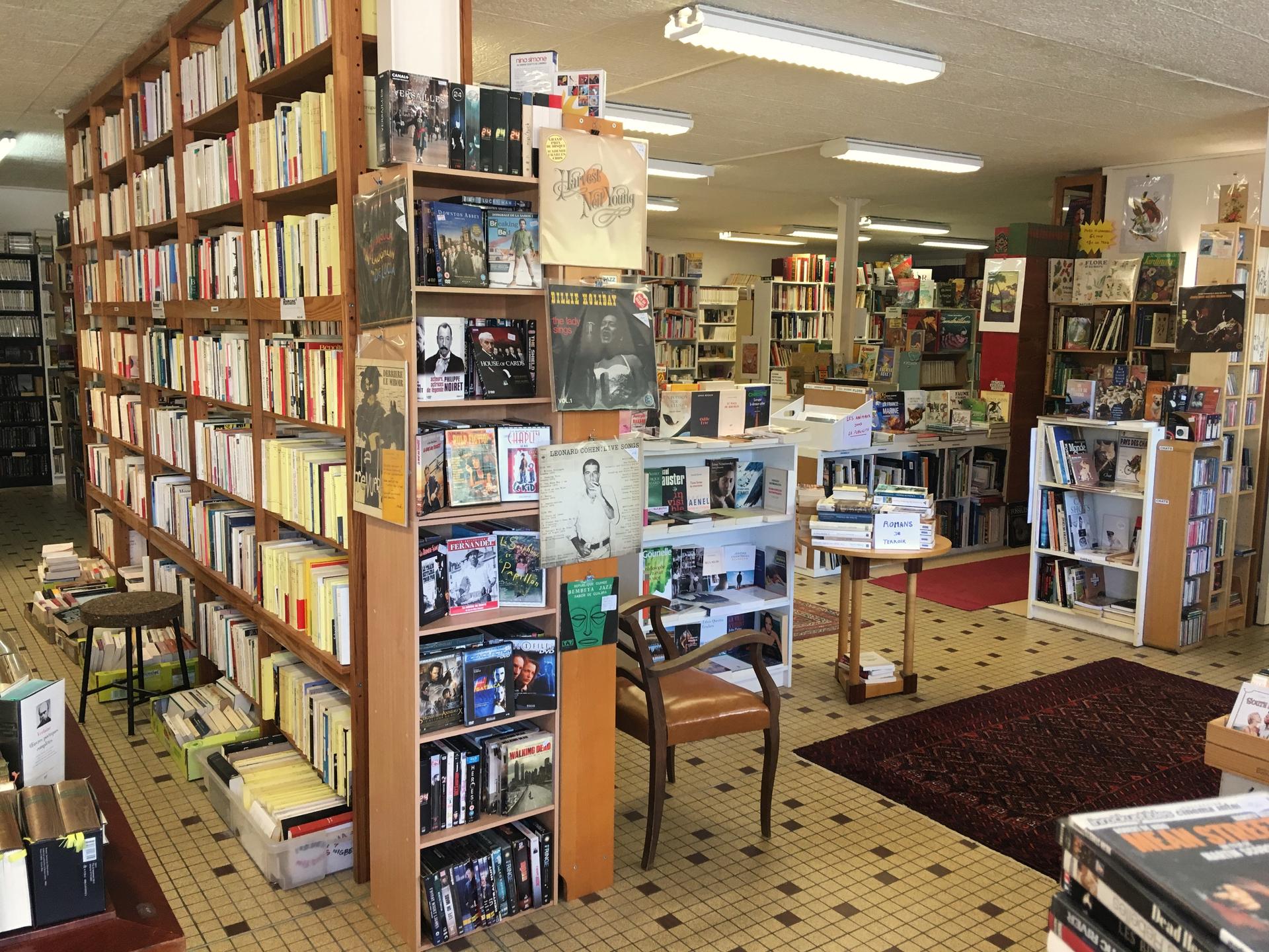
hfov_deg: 61.7
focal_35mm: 29
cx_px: 634
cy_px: 476
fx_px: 1063
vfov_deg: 48.2
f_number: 2.2
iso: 50
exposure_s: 1/33
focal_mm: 4.15
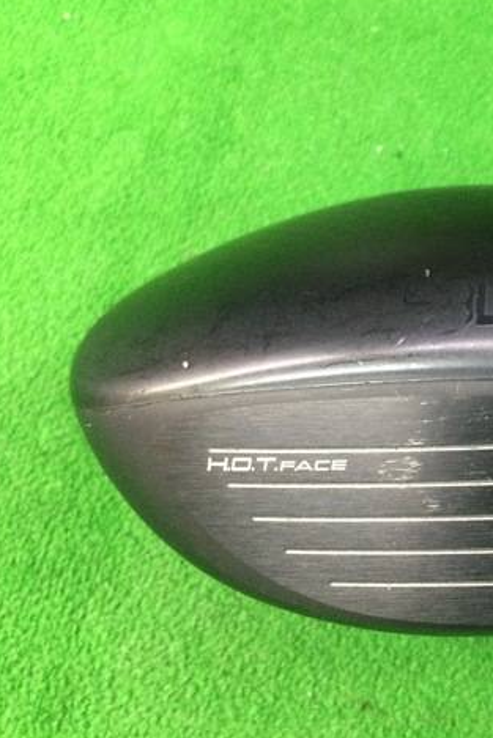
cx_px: 471
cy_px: 365
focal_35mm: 44
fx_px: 903
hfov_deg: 28.9
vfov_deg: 44.5
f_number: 2.4
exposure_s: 1/15
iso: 200
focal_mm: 3.3
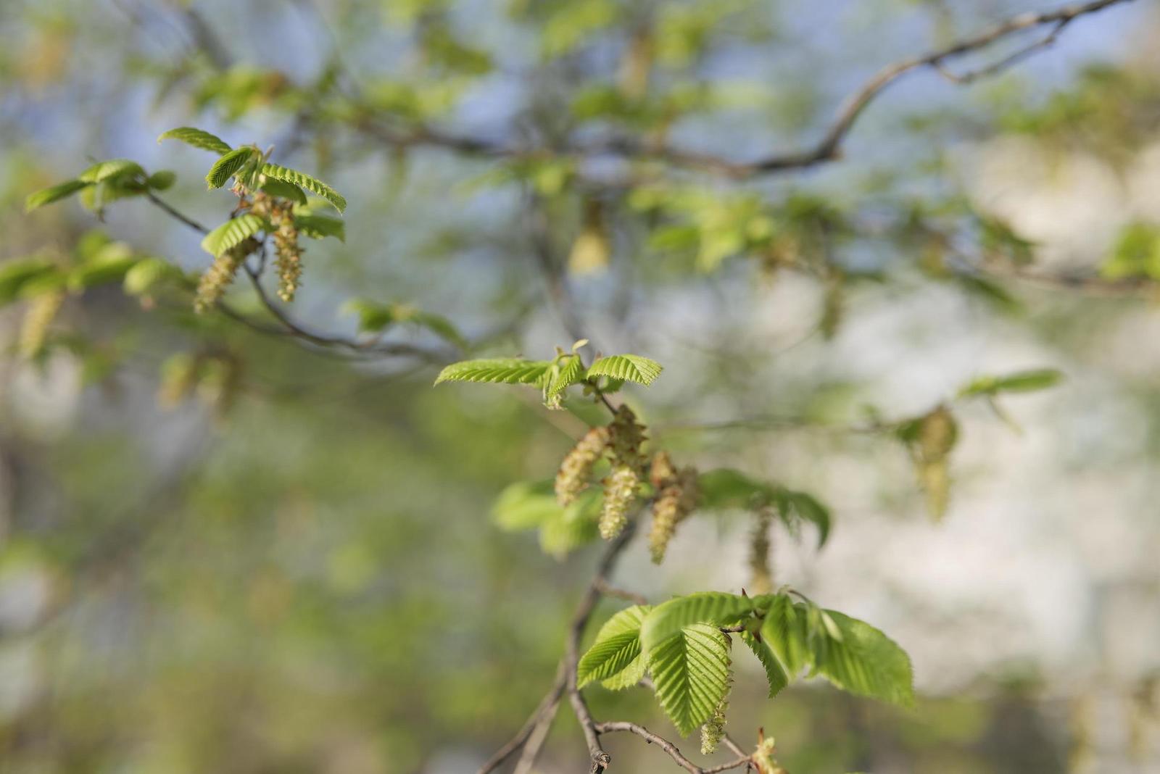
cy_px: 387
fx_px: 1612
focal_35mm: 50
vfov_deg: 27.0
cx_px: 580
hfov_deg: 39.6
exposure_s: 1/400
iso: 100
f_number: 3.2
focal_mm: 50
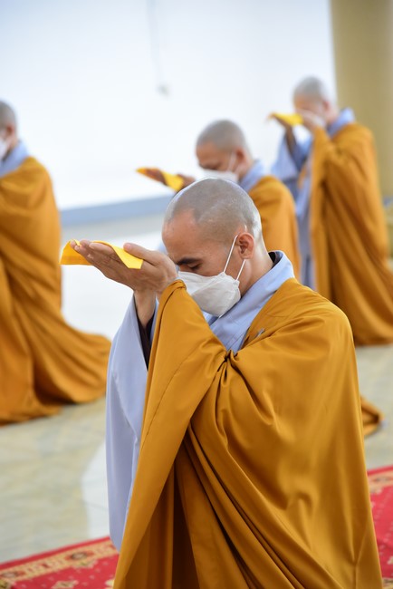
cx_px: 196
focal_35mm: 120
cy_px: 294
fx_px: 1963
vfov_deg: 17.1
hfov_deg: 11.4
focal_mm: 120
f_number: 4.5
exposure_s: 1/125
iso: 4000
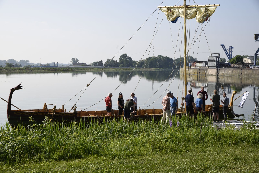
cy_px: 86
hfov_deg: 35.6
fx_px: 403
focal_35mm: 56
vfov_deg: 24.2
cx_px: 130
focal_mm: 56
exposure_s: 1/200
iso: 100
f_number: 9
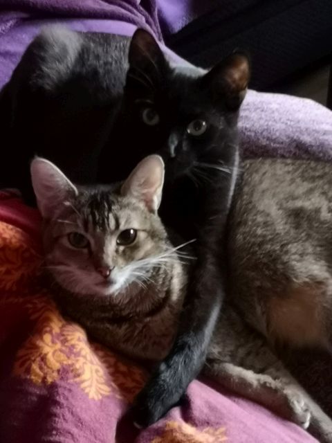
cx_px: 166
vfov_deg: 22.3
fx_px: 1125
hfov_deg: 16.8
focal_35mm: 88
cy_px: 222
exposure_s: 1/16.7
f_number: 1.8
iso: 640
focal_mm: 3.95
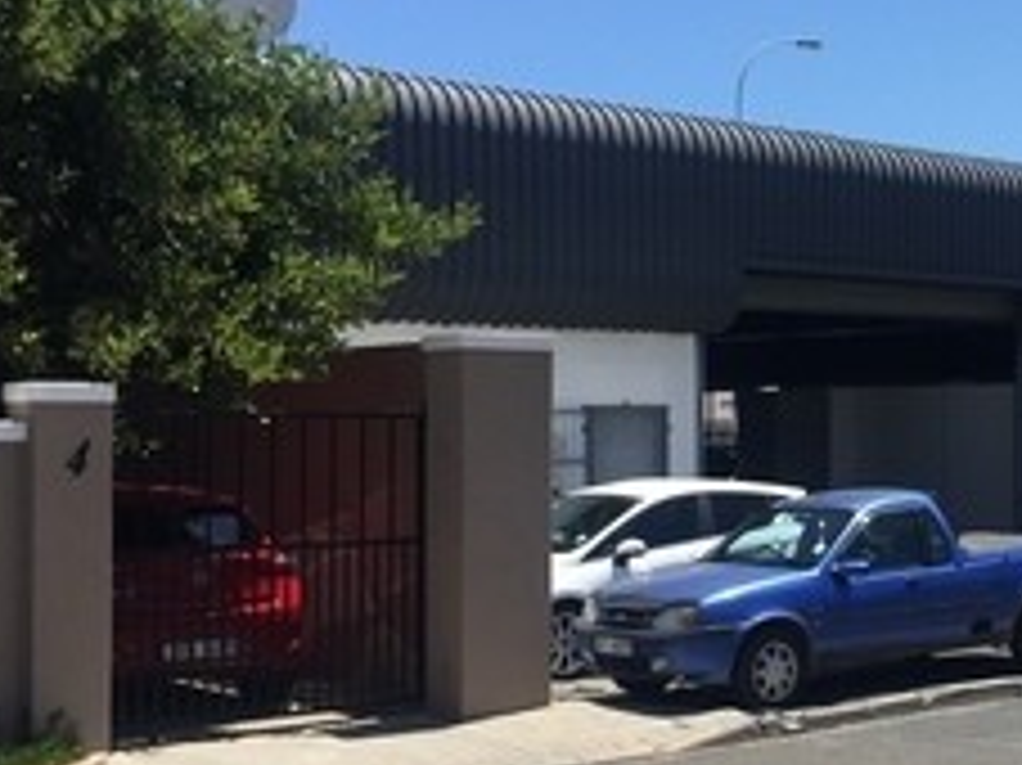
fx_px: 1889
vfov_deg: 22.9
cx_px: 950
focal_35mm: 64
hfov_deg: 28.9
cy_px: 398
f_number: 2.2
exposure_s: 1/1980
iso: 32
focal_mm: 4.15
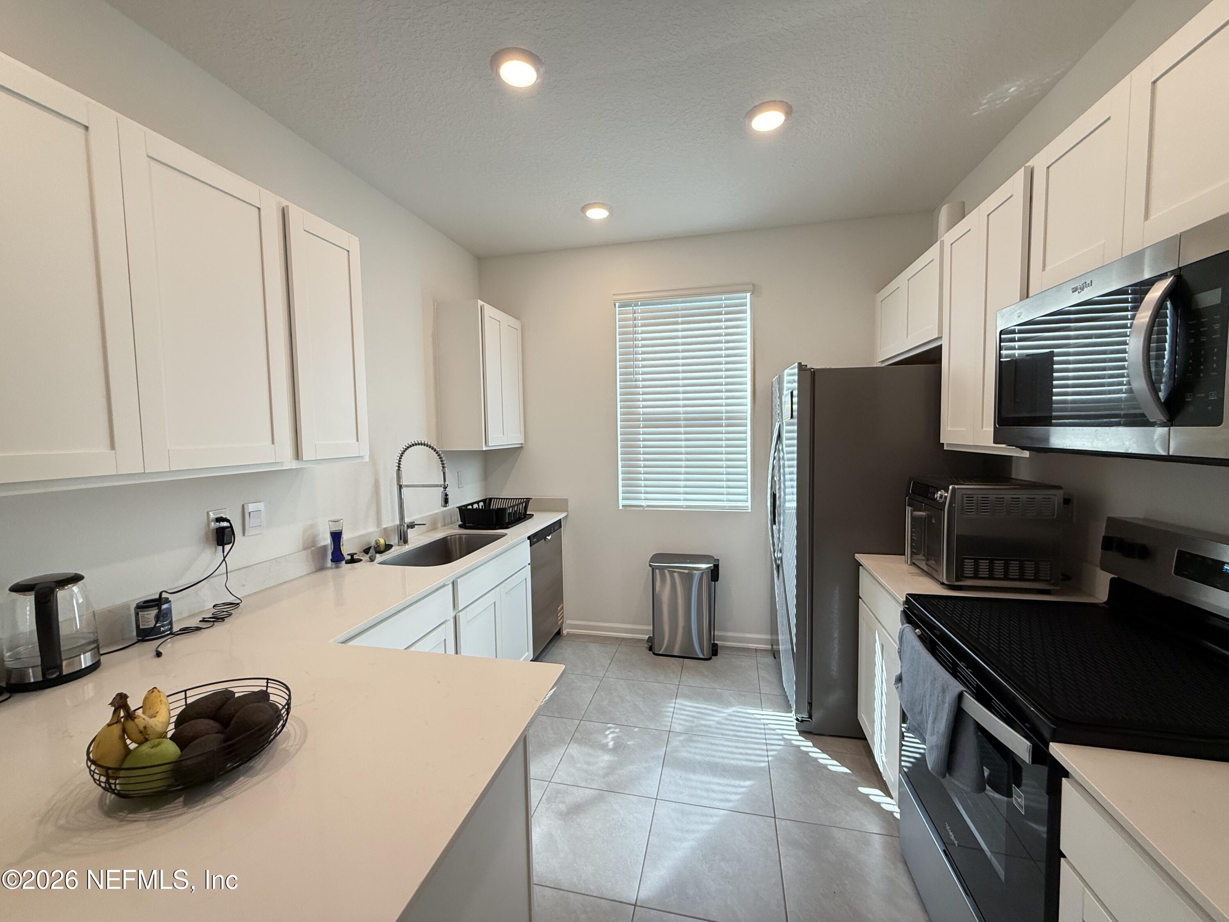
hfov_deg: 102.1
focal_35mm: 14
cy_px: 461
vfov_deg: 85.7
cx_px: 614
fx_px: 497
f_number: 2.2
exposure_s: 1/120
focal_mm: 2.22
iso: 160
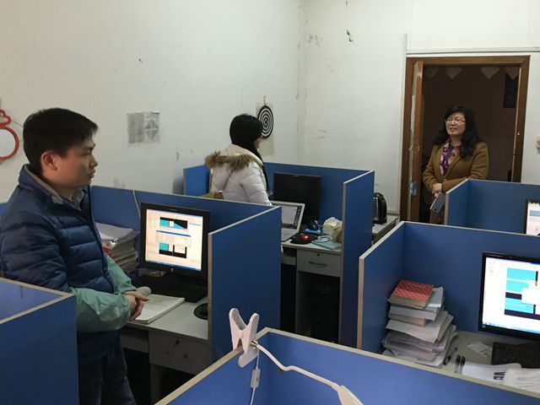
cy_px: 202
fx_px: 452
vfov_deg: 48.2
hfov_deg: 61.7
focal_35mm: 29
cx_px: 270
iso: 80
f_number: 2.2
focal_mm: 4.15
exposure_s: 1/17
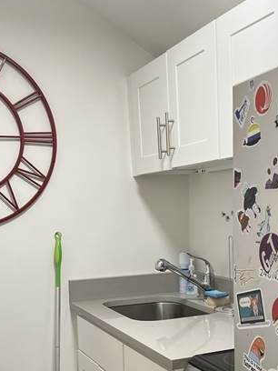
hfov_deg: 29.5
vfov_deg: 38.1
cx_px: 181
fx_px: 525
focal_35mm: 49
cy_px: 269
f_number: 1.5
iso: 100
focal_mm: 5.7
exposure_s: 1/120
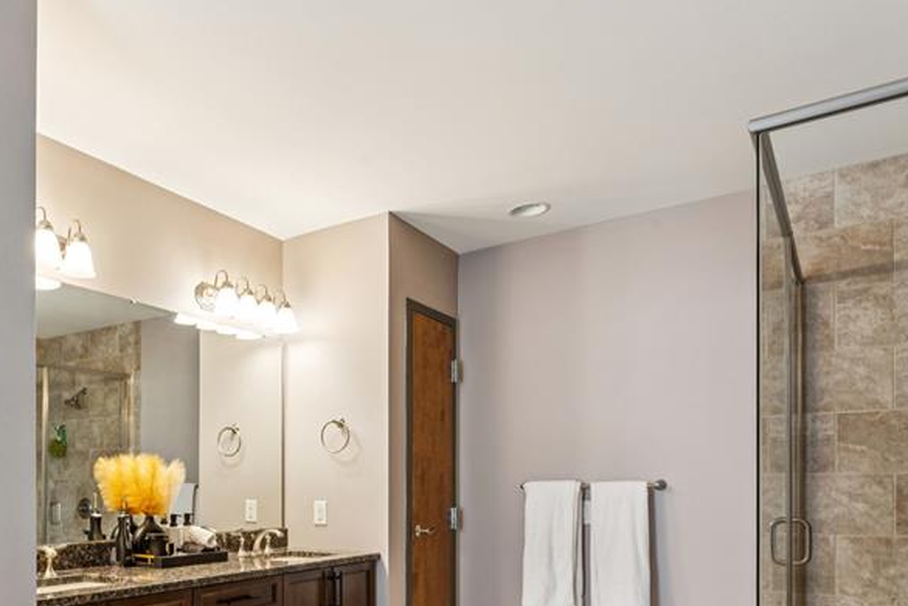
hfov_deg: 60.6
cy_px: 454
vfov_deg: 44.1
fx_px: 719
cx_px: 216
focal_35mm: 29
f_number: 13
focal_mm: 16.3
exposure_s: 1/1.67
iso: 200
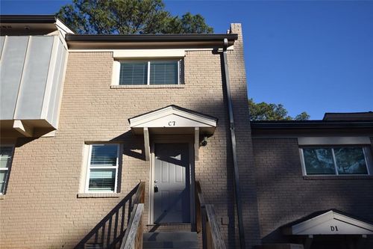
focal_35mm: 30
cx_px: 186
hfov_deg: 61.9
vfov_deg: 43.6
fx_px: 311
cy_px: 124
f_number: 8
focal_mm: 20
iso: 125
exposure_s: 1/250
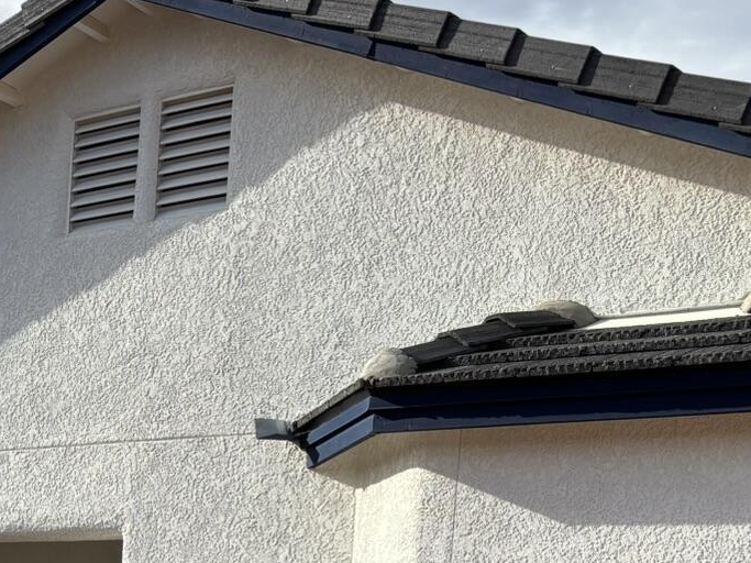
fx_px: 1692
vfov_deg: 17.7
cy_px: 729
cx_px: 22
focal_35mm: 78
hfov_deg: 24.1
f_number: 1.6
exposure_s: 1/2288
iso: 50
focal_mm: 5.96
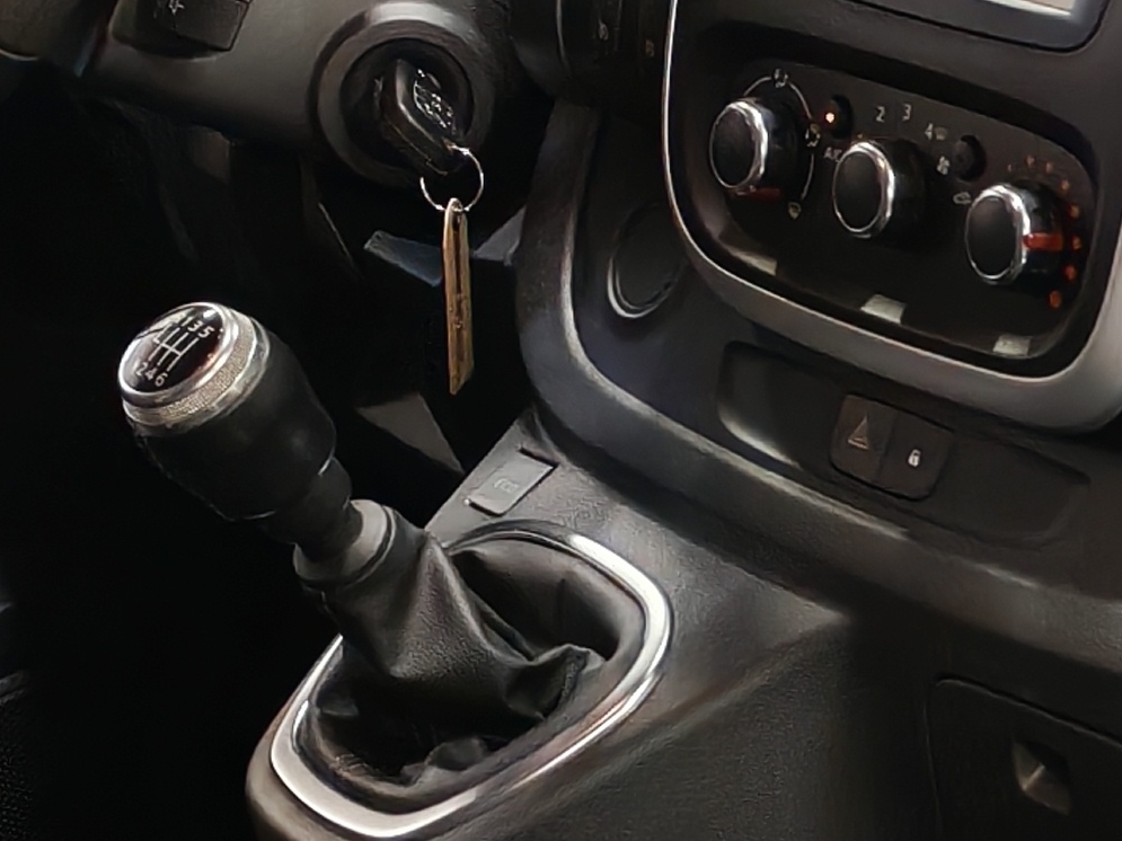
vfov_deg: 10.6
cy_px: 644
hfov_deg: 13.8
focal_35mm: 140
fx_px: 4537
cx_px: 1262
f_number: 1.9
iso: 1297
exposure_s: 1/100
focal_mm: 6.12
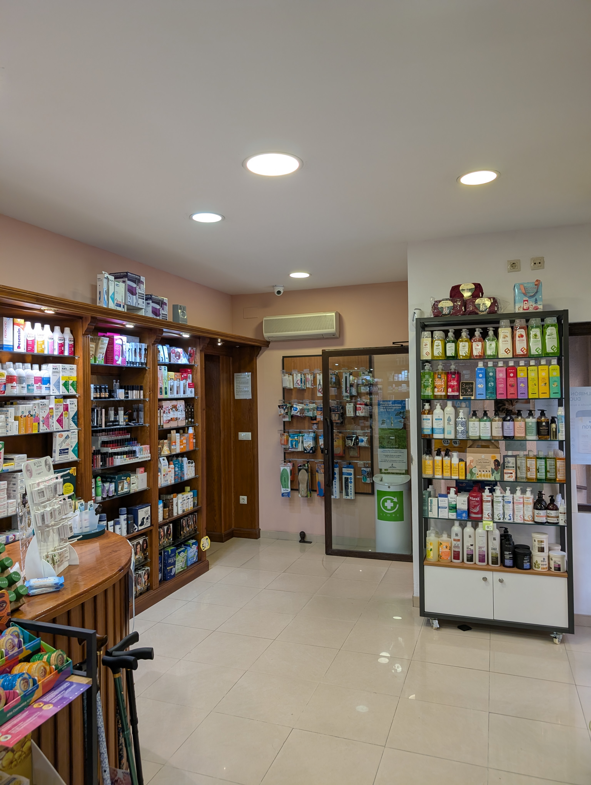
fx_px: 545
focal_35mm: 24
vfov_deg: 71.5
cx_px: 296
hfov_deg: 56.9
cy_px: 392
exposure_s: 1/23.8
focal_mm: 6.9
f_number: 1.68
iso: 30
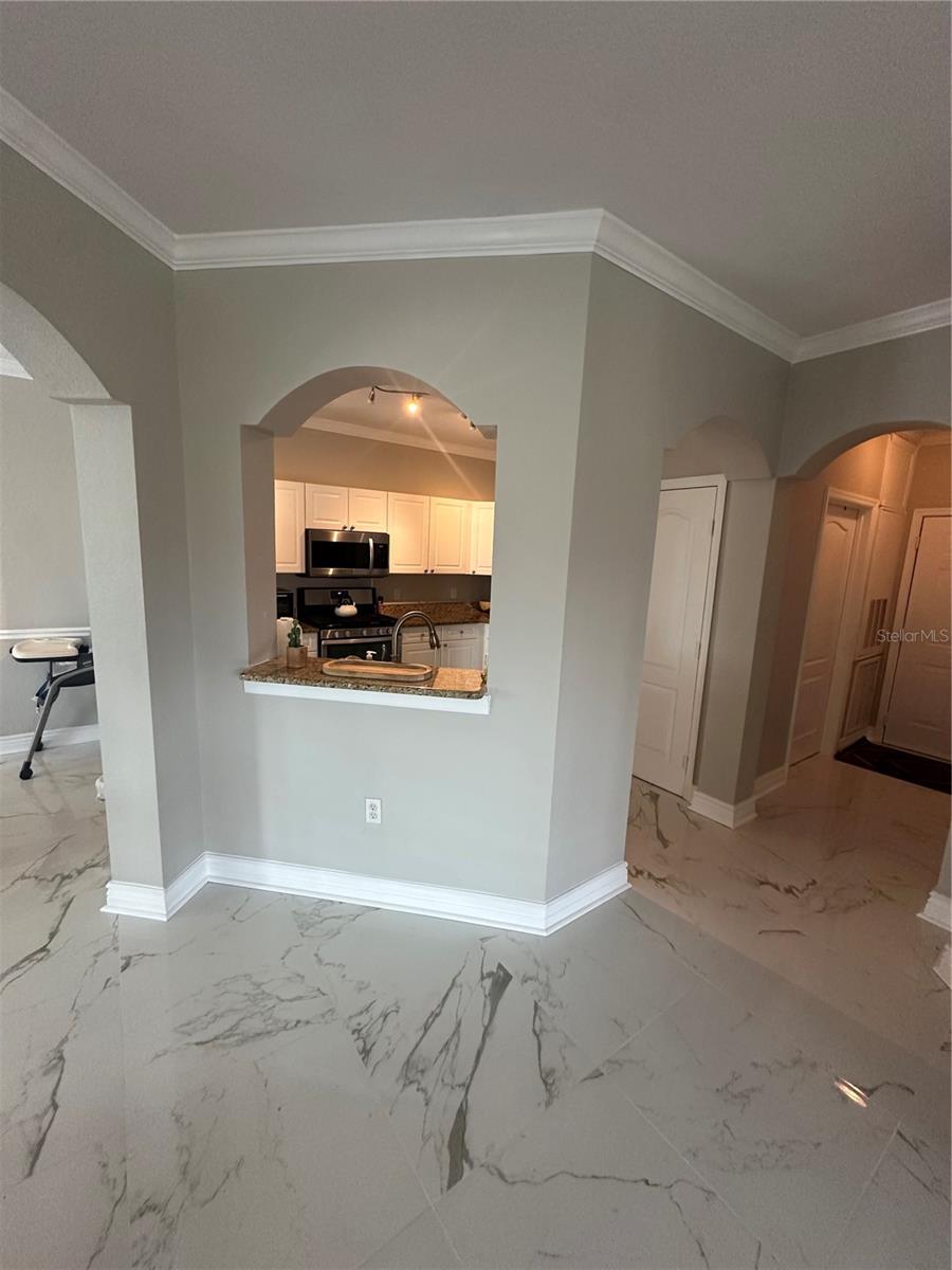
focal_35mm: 14
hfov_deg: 85.7
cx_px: 476
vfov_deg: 102.1
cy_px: 635
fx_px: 513
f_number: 2.2
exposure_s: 1/120
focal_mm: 2.22
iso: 320
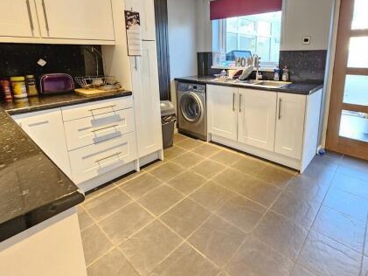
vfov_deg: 70.1
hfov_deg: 87.0
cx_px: 214
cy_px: 98
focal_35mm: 18
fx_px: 191
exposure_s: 1/25
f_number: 2.2
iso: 1250
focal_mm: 2.2
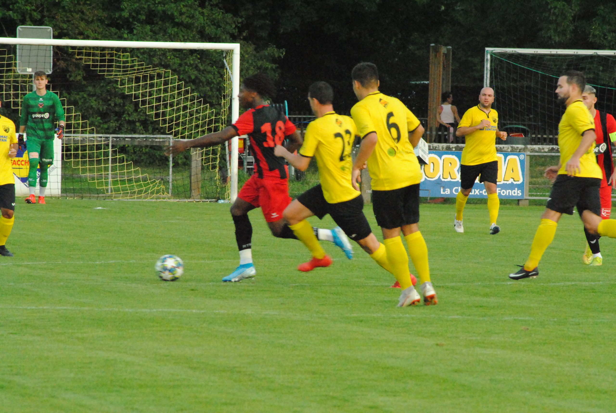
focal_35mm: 360
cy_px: 206
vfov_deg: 3.8
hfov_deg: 5.7
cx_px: 308
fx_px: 6172
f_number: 11
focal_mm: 240
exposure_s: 1/320
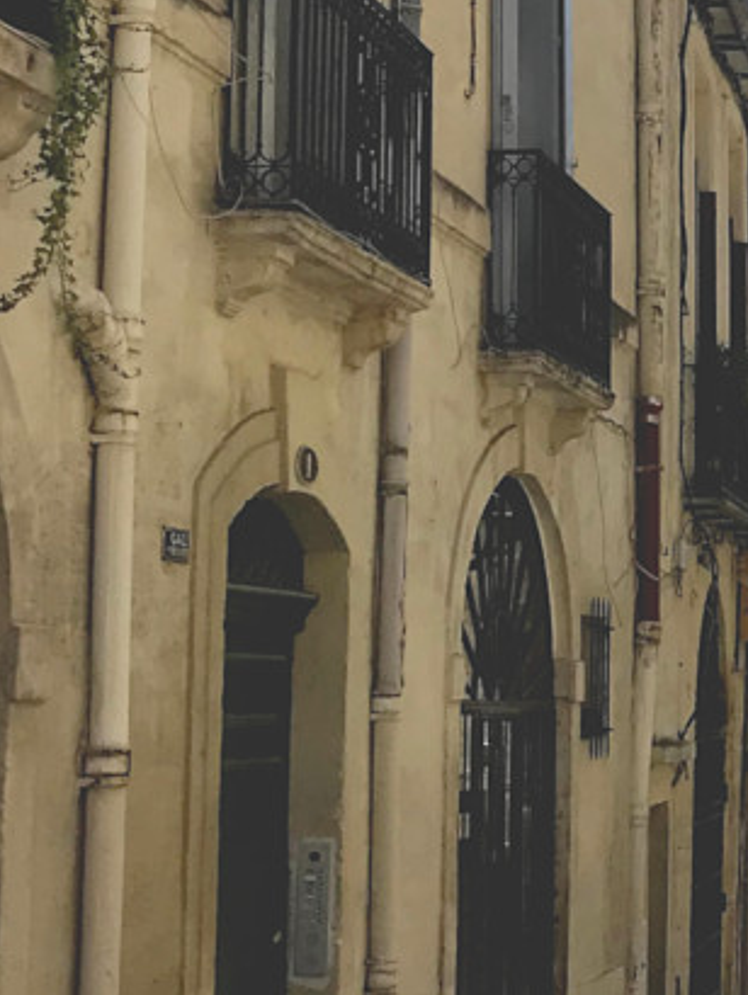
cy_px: 390
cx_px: 1192
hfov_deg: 14.8
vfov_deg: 21.5
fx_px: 2619
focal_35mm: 91
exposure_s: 1/1742
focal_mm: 3.99
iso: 20
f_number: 1.8
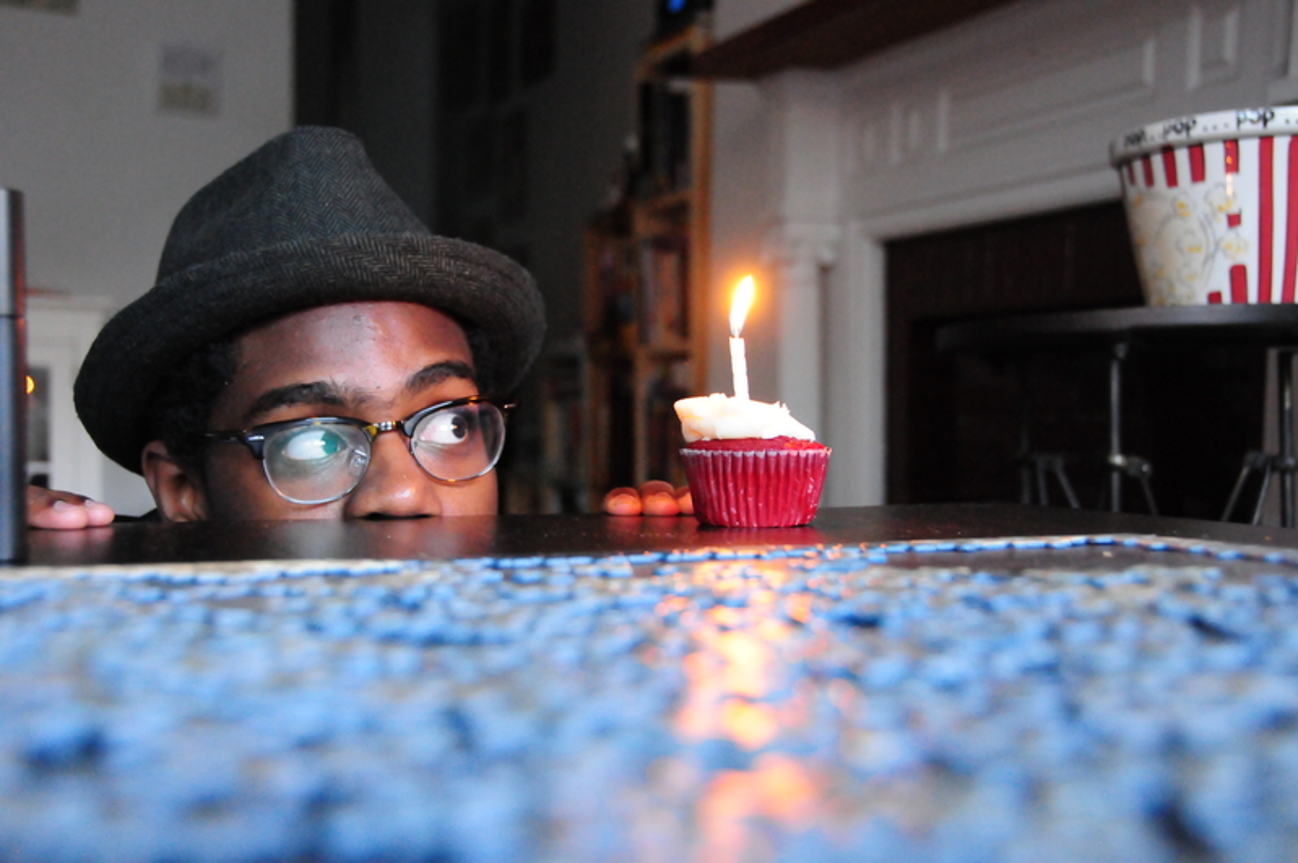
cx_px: 649
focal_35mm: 46
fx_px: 1675
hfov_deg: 42.4
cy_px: 432
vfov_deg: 28.9
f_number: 4
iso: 3200
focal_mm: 31
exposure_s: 1/50
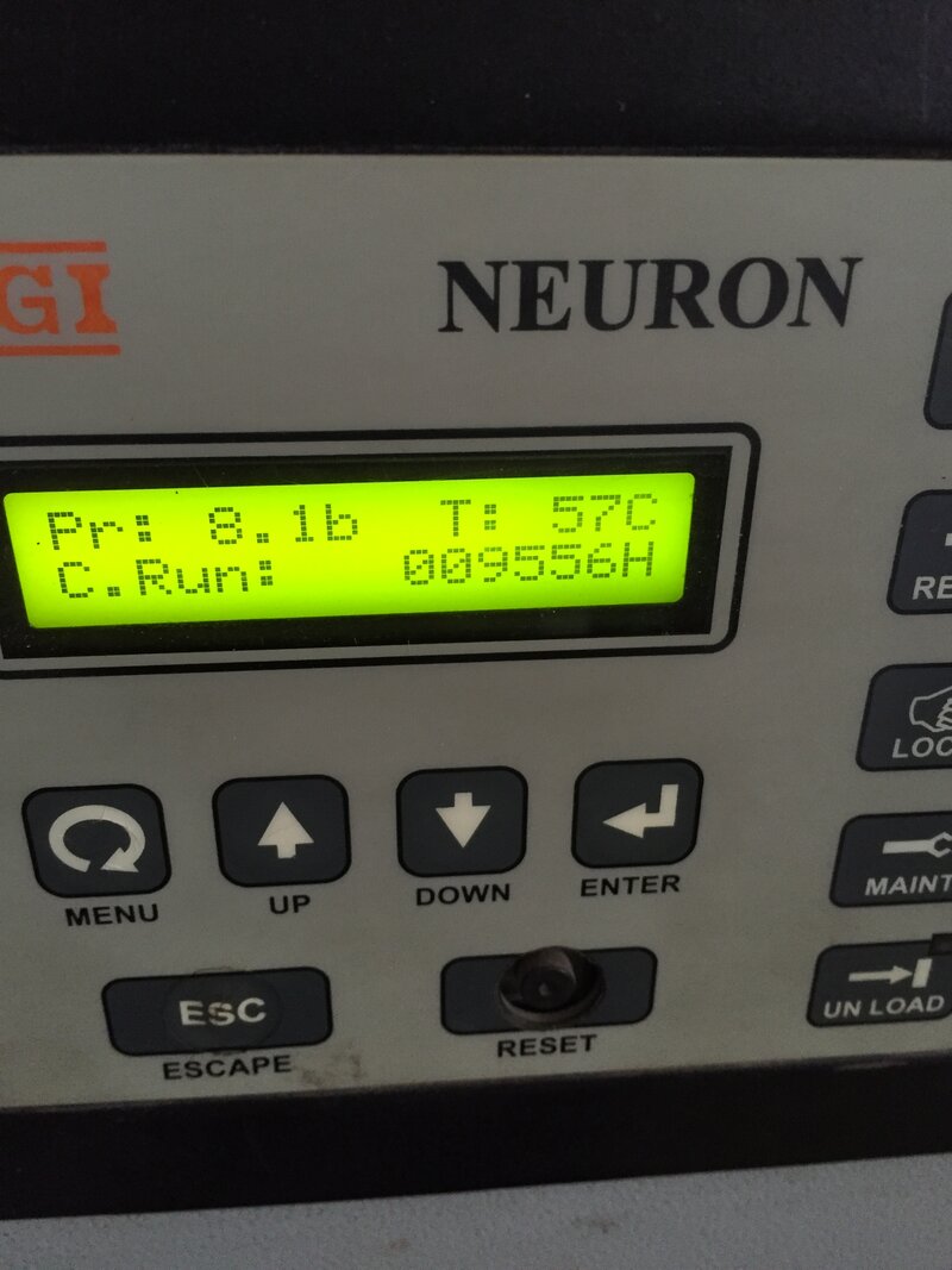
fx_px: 1064
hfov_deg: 48.2
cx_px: 476
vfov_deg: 61.7
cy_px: 635
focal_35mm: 29
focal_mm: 4.15
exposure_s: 1/33
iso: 320
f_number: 2.2
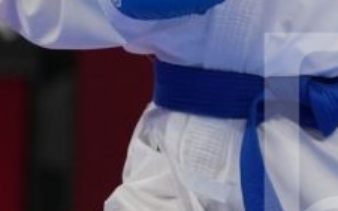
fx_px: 13332
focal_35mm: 1448
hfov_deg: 1.4
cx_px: 911
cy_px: 169
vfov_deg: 0.9
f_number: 2.8
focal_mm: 178
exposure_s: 1/1000
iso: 500
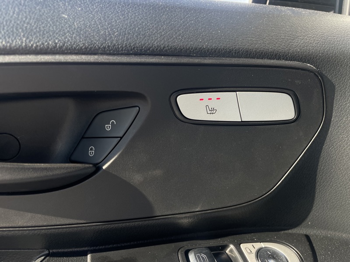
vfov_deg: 53.1
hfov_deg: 67.3
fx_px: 263
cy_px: 131
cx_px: 175
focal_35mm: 26
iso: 50
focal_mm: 4.2
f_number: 1.6
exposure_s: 1/666
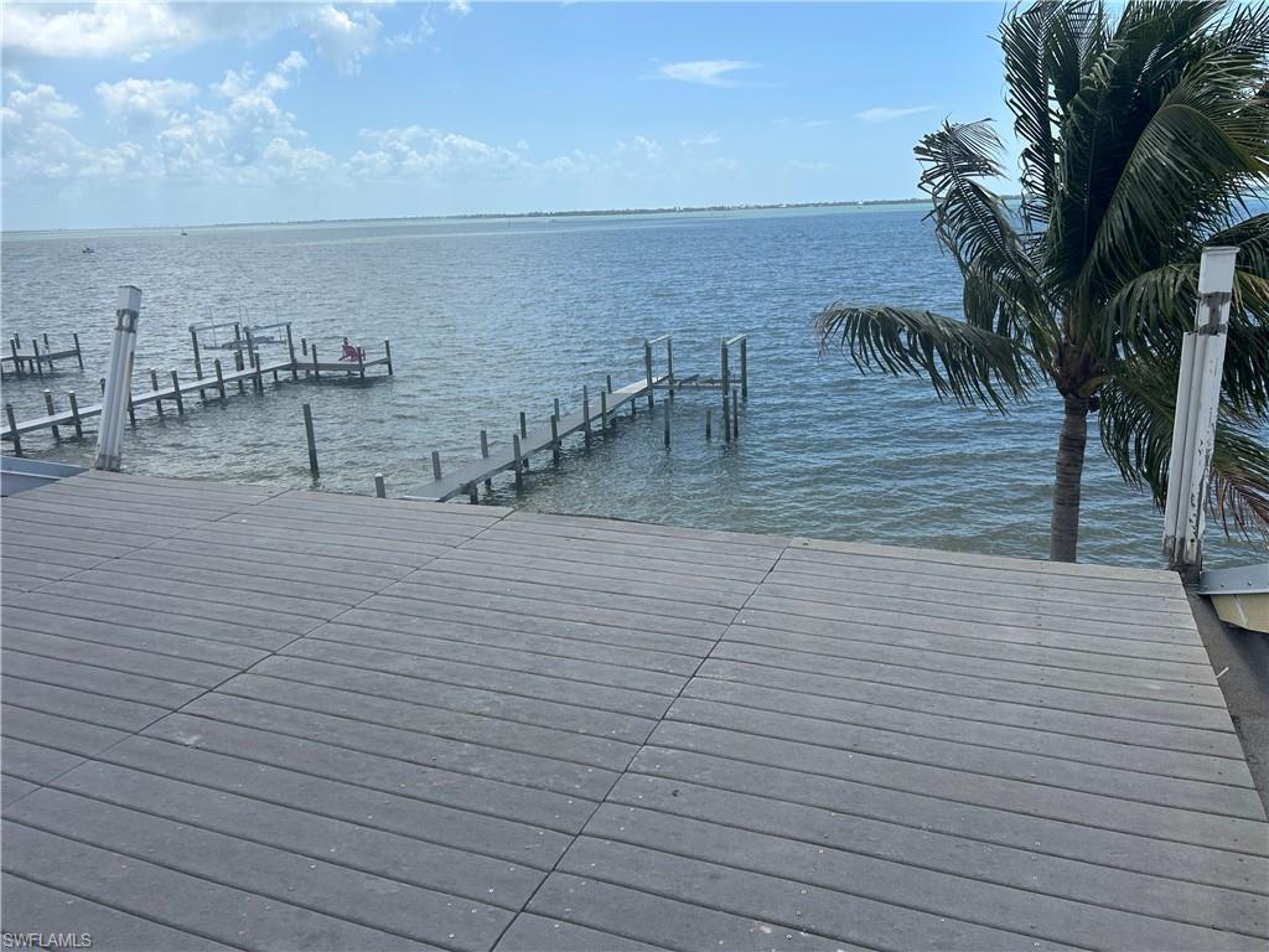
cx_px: 634
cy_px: 476
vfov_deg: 53.1
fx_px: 953
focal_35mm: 26
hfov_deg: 67.3
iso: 50
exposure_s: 1/4630
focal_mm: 5.7
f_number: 1.5
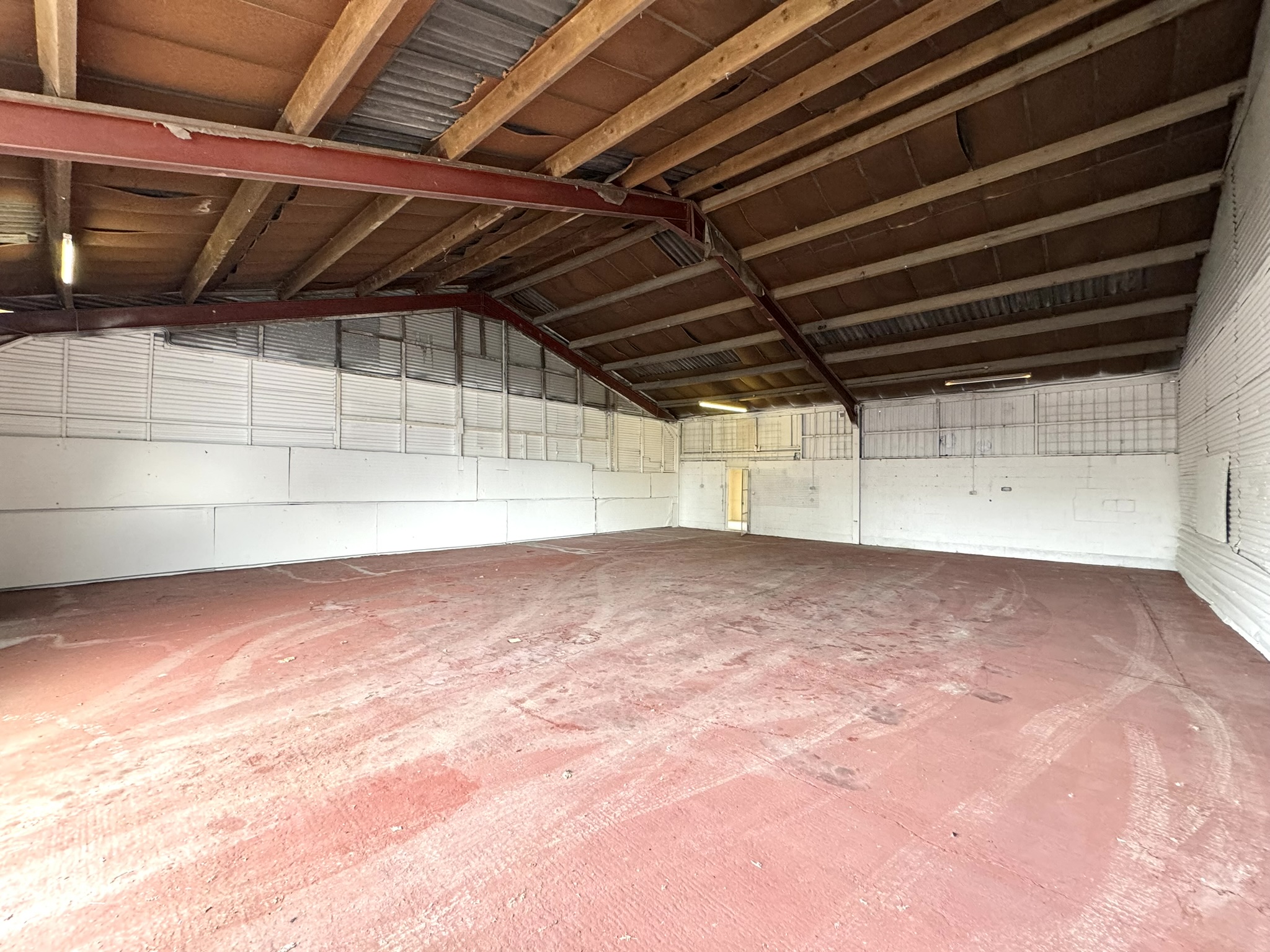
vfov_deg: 85.7
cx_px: 635
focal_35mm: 14
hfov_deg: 102.1
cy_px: 476
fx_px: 514
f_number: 2.2
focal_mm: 2.22
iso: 250
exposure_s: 1/100
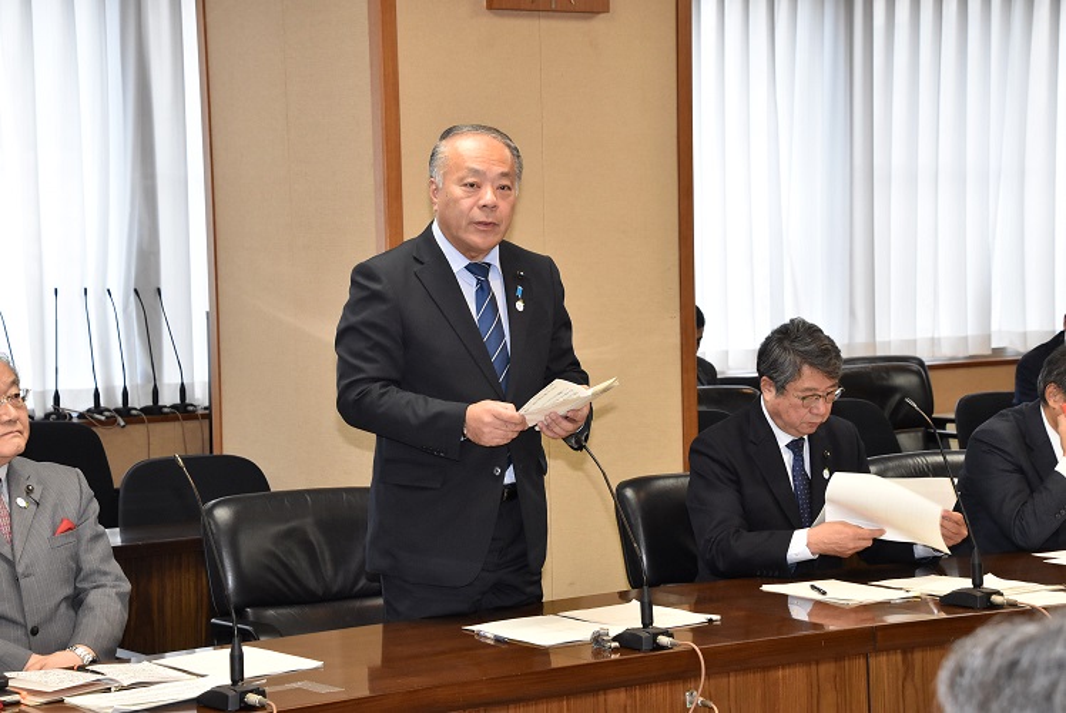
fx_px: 2578
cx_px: 533
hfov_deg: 23.4
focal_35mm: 87
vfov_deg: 15.7
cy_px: 356
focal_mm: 58
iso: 1600
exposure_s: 1/100
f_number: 8
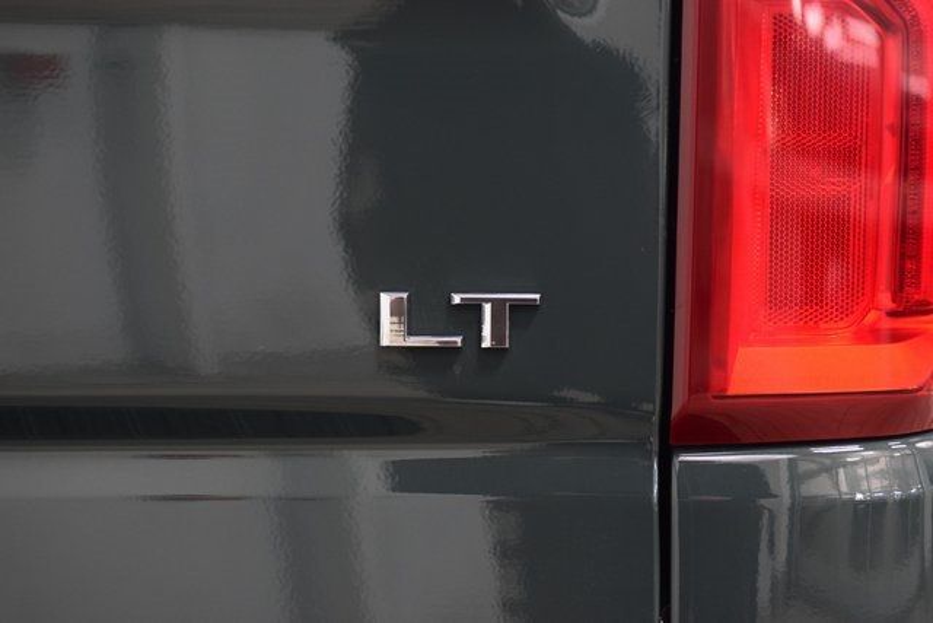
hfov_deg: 19.5
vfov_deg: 13.0
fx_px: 2722
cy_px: 312
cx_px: 466
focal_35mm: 105
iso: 1600
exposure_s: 1/30
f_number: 4.5
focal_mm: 70
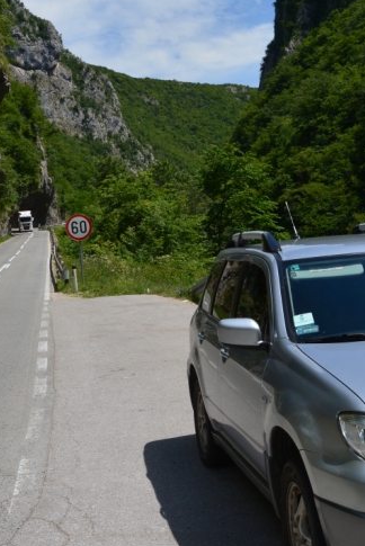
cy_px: 225
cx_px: 144
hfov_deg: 23.8
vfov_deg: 34.9
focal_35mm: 57
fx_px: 866
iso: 200
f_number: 9
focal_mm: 18
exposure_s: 1/500
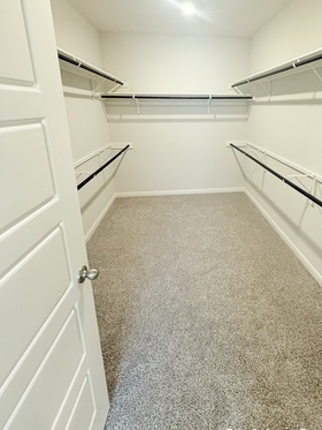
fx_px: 223
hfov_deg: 70.2
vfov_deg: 86.1
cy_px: 163
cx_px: 206
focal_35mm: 18
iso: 250
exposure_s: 1/60
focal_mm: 2.22
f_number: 2.2
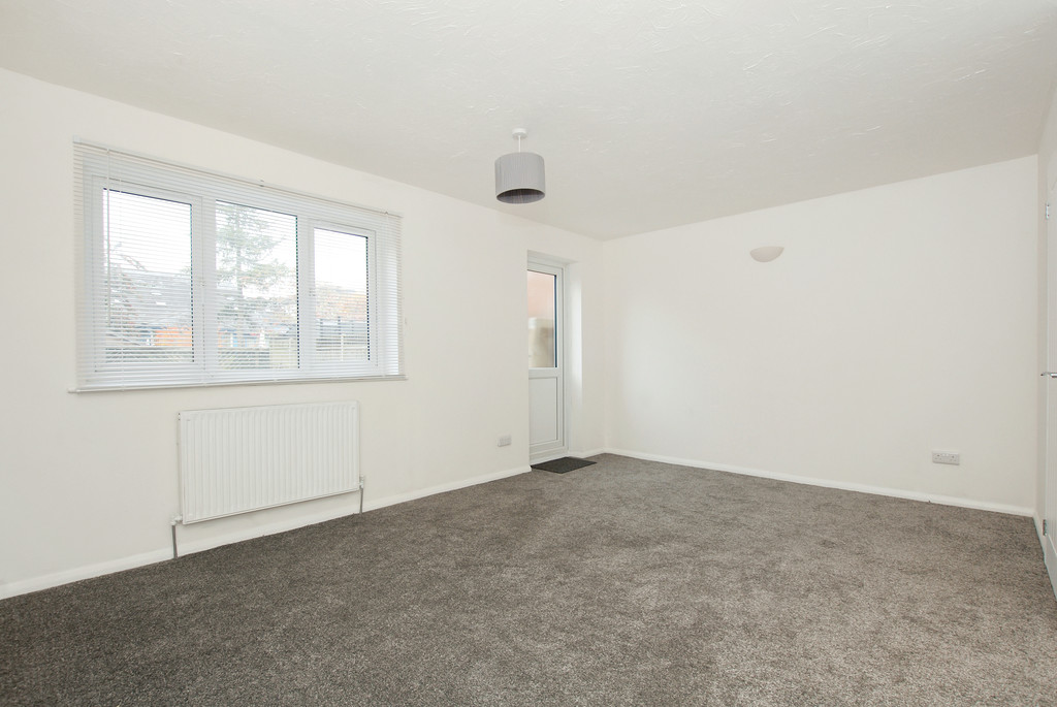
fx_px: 485
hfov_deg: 94.9
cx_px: 528
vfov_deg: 72.2
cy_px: 354
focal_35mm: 16
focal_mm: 11
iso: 250
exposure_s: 1/20
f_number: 7.1
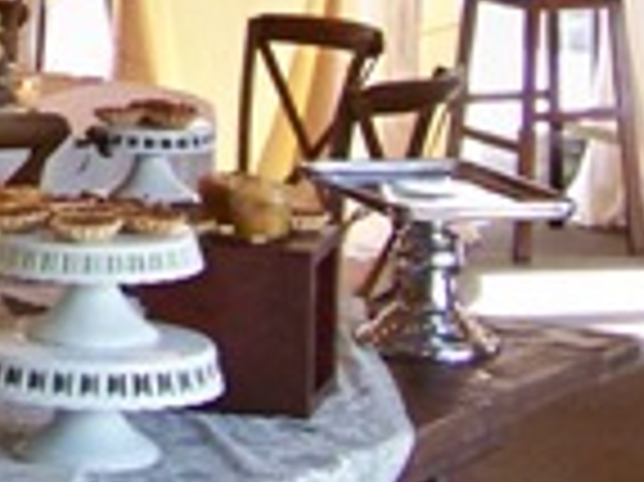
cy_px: -275
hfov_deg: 12.6
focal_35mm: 148
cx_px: -333
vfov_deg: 9.7
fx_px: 2751
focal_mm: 5.85
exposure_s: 1/30
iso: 64
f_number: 2.8
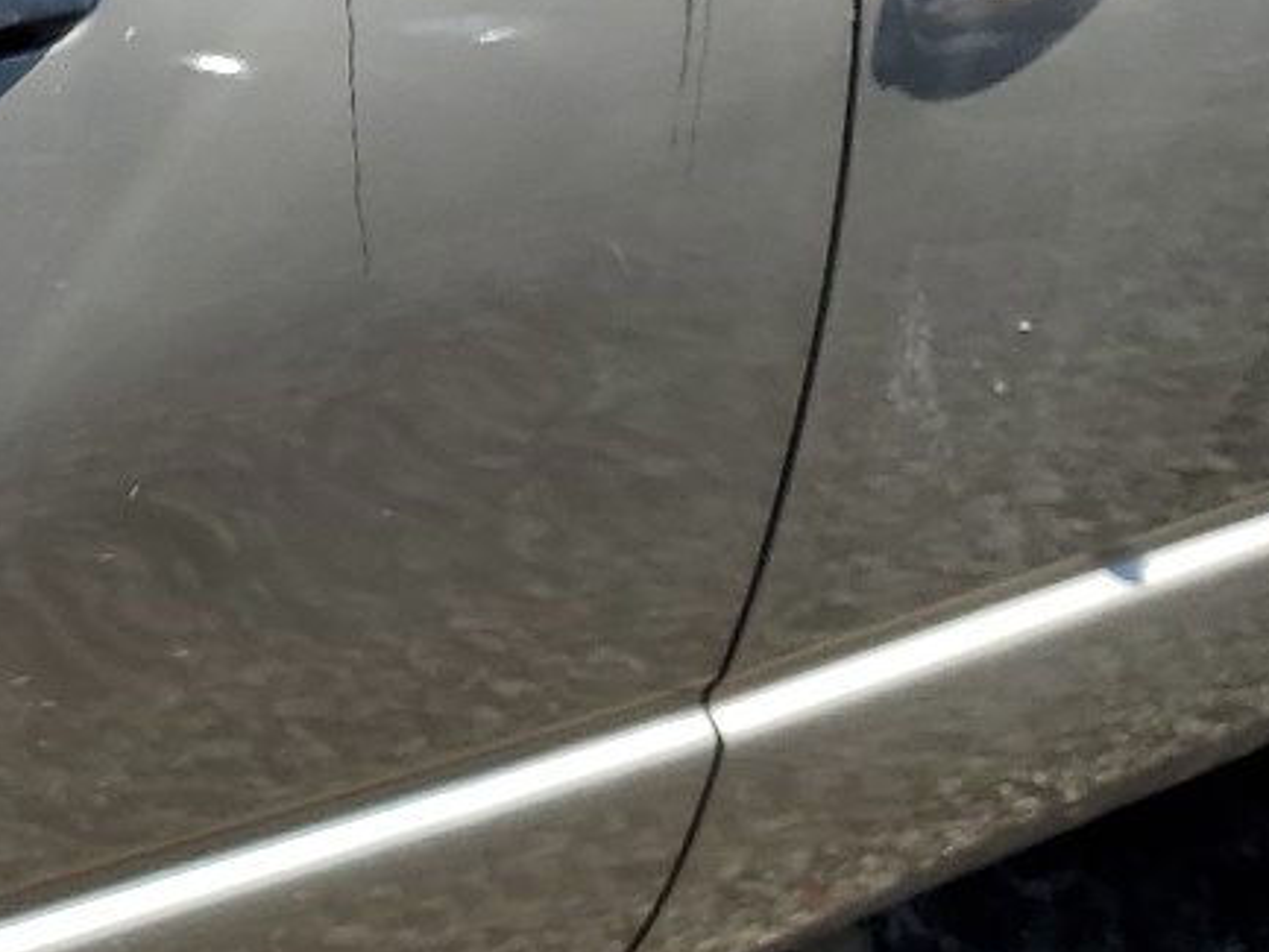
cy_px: -138
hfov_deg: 19.3
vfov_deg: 15.0
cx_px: -258
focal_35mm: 96
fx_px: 3520
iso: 50
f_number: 1.5
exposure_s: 1/3333
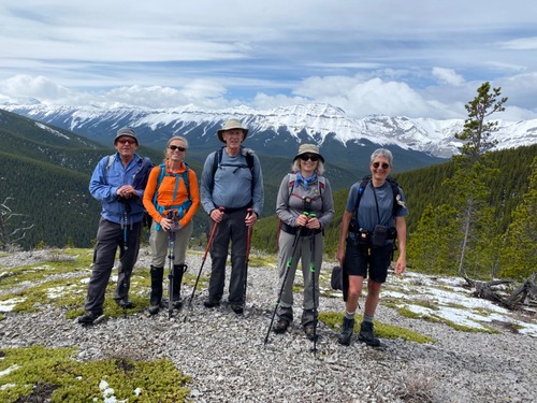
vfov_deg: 53.1
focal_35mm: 26
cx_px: 268
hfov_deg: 67.3
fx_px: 403
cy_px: 202
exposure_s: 1/4115
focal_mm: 4.25
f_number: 1.8
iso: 32
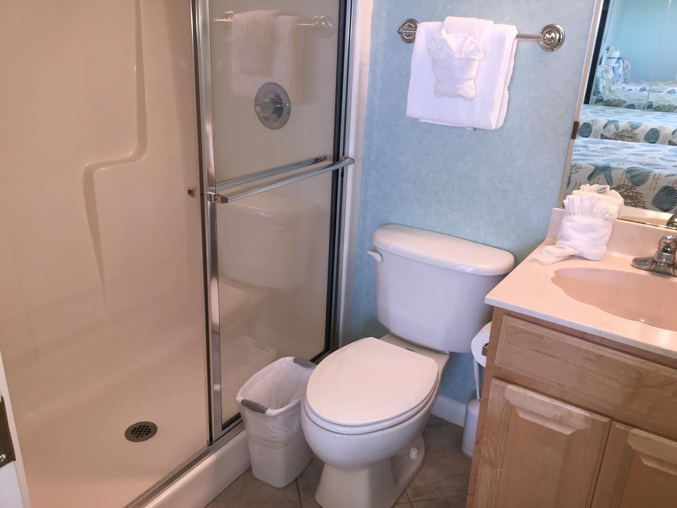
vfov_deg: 48.2
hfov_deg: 61.7
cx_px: 338
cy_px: 254
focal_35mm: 29
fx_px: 567
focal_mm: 4.15
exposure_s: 1/30
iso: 50
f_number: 2.2
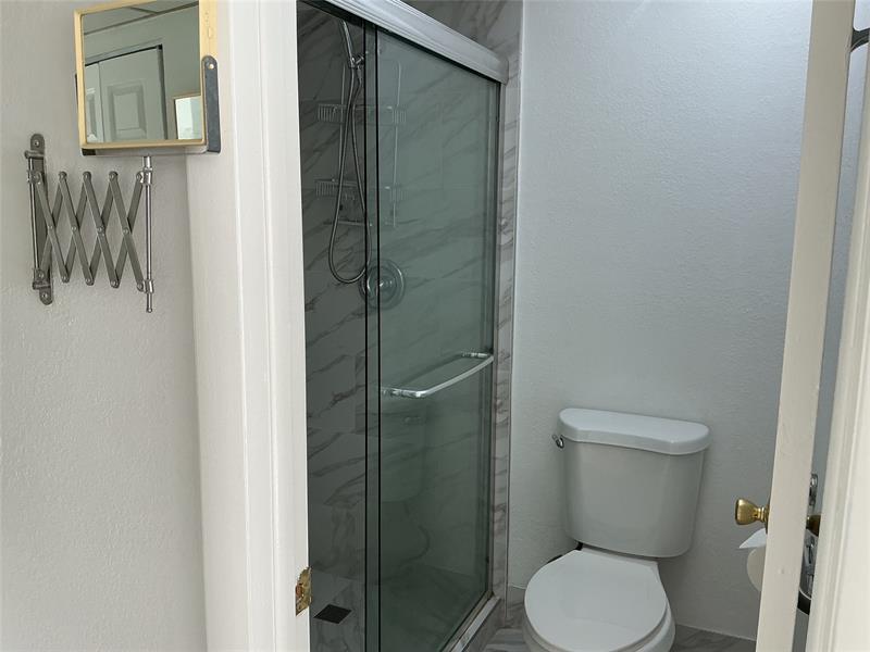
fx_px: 729
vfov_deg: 48.2
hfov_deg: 61.7
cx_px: 435
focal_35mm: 29
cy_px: 326
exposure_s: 1/60
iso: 40
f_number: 1.8
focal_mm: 3
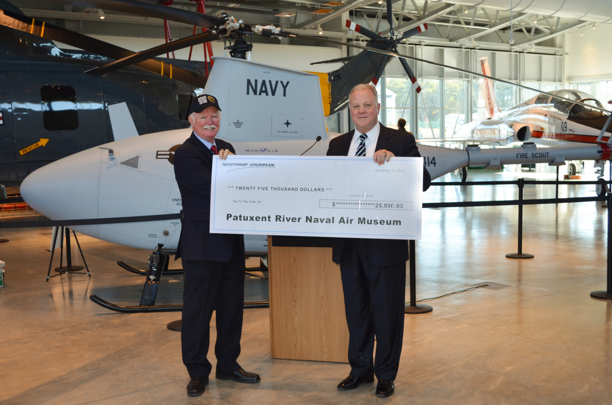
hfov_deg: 43.7
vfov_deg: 29.7
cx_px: 306
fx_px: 763
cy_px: 202
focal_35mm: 45
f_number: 4.5
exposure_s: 1/125
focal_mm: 30
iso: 320
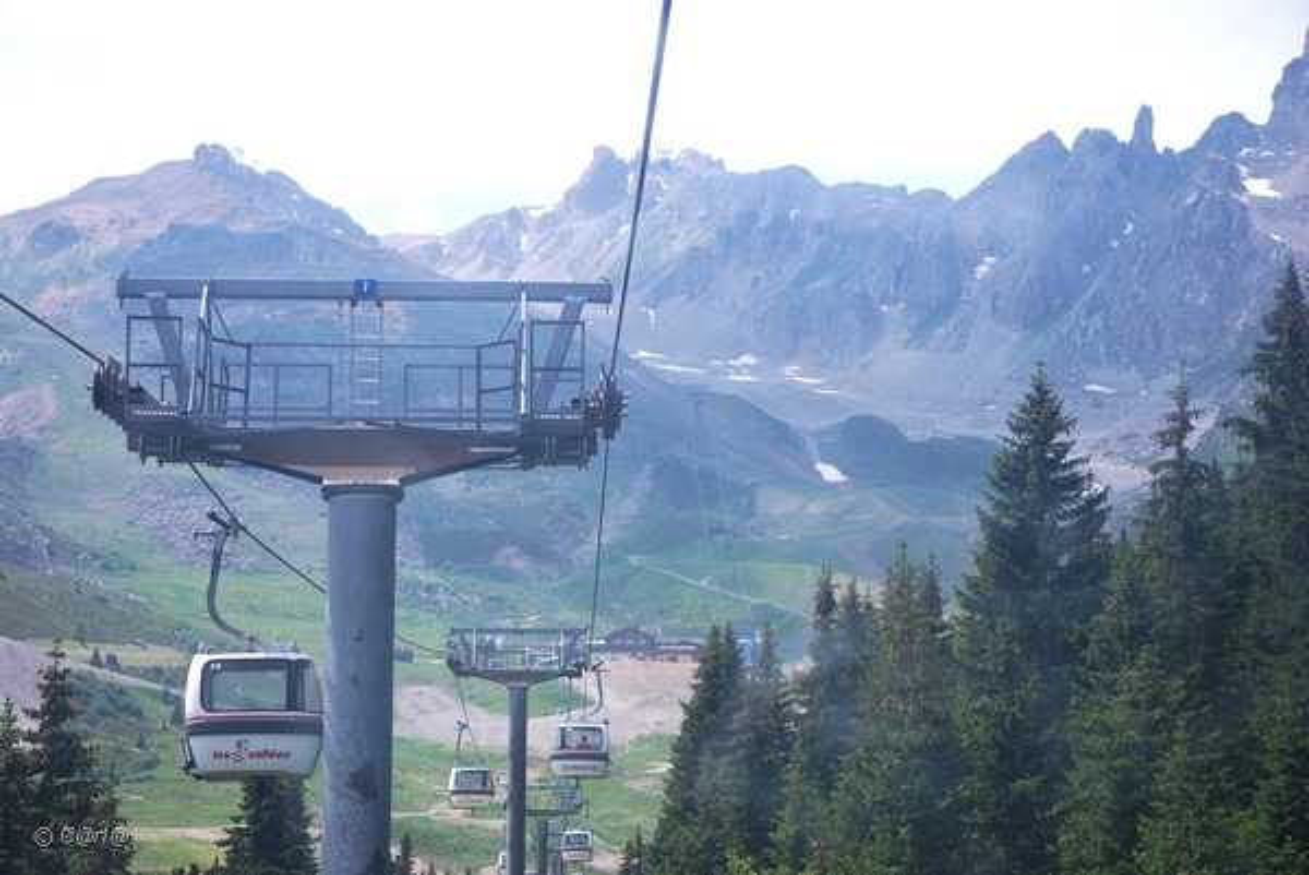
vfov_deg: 13.1
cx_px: 654
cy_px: 438
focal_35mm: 105
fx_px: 3821
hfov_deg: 19.4
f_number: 5.6
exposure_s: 1/500
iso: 140
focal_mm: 70
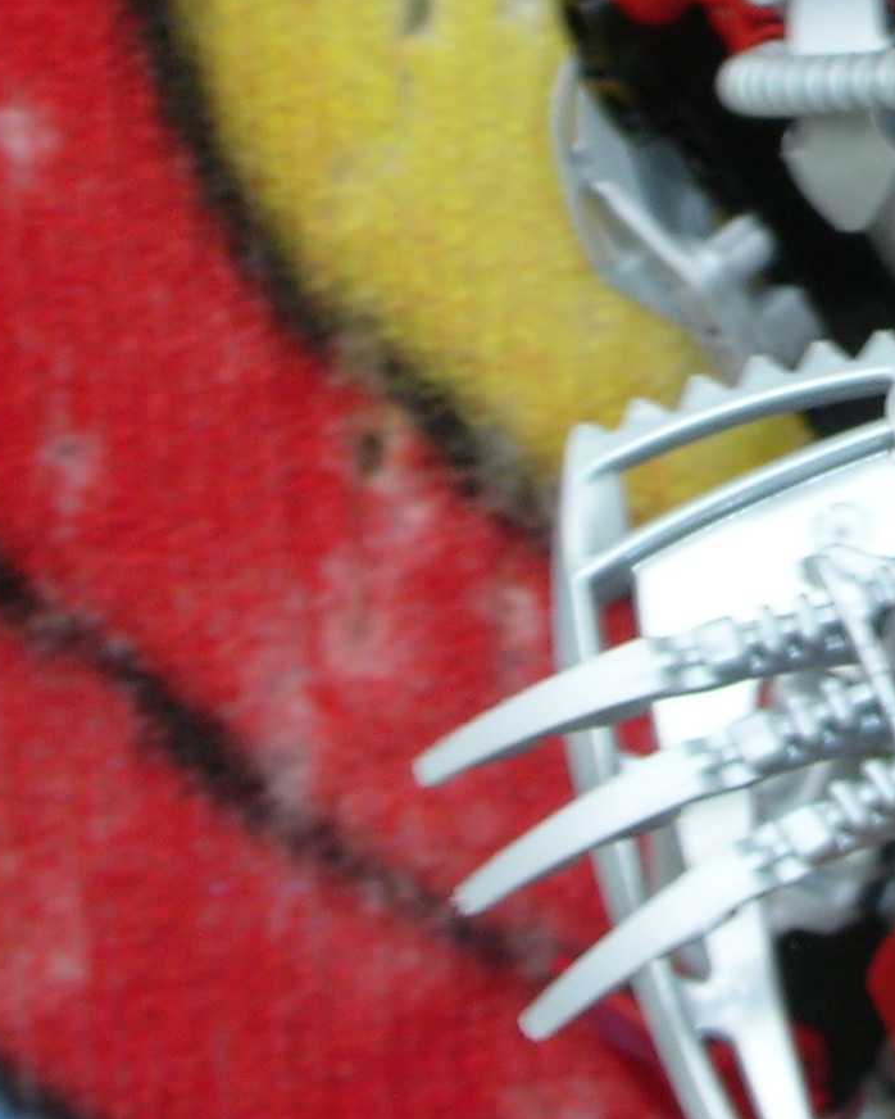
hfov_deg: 10.5
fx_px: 4799
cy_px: 158
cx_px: 989
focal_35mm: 145
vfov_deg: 13.2
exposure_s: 1/30
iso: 50
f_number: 3.5
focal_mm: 7.7
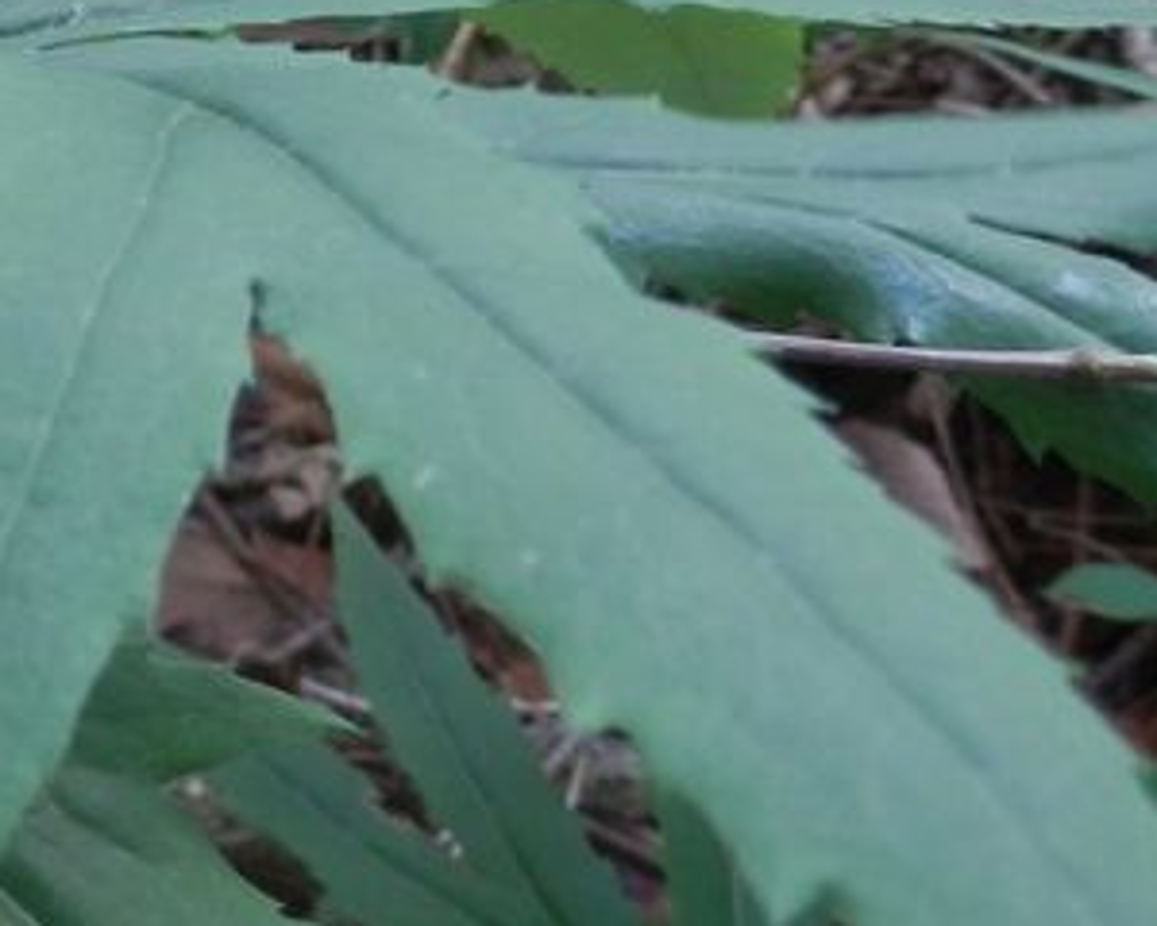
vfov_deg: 23.0
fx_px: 2226
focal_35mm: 65
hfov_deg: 25.9
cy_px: 116
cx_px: -255
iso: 200
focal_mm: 4.5
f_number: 3
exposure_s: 1/25
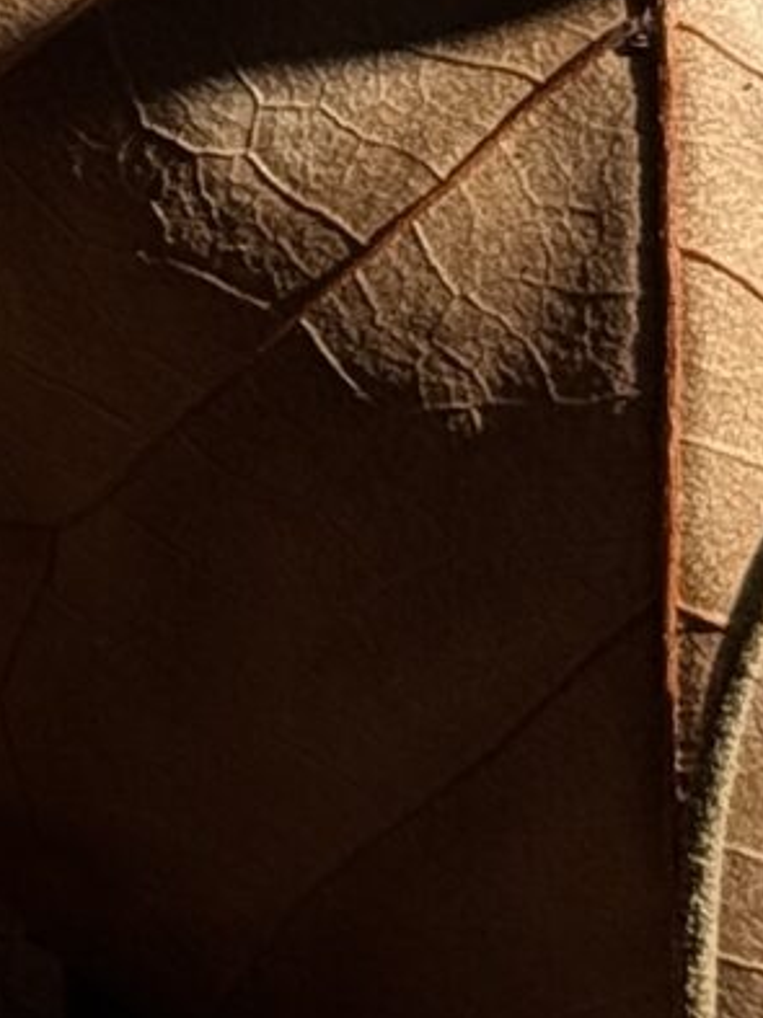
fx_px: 9179
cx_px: -1629
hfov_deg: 4.5
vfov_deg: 6.3
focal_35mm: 312
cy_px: -124
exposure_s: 1/4608
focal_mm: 6.76
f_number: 1.78
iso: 64
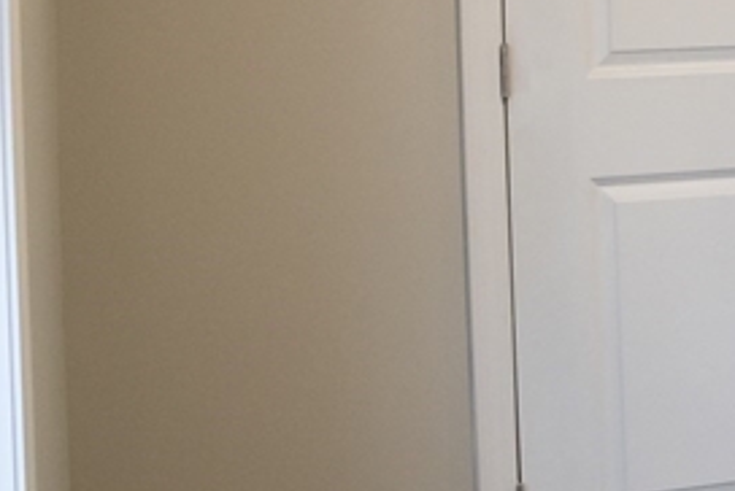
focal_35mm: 96
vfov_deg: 14.0
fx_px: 1960
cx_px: 1367
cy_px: -50
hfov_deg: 17.0
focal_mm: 17
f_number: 5.6
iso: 1600
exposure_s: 1/60
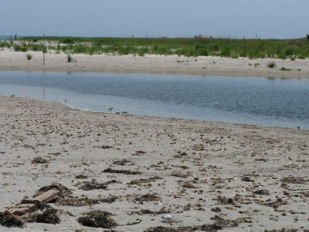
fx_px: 991
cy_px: 116
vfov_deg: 13.3
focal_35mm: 111
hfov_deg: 17.7
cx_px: 154
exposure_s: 1/320
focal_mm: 18.3
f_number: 10
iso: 100
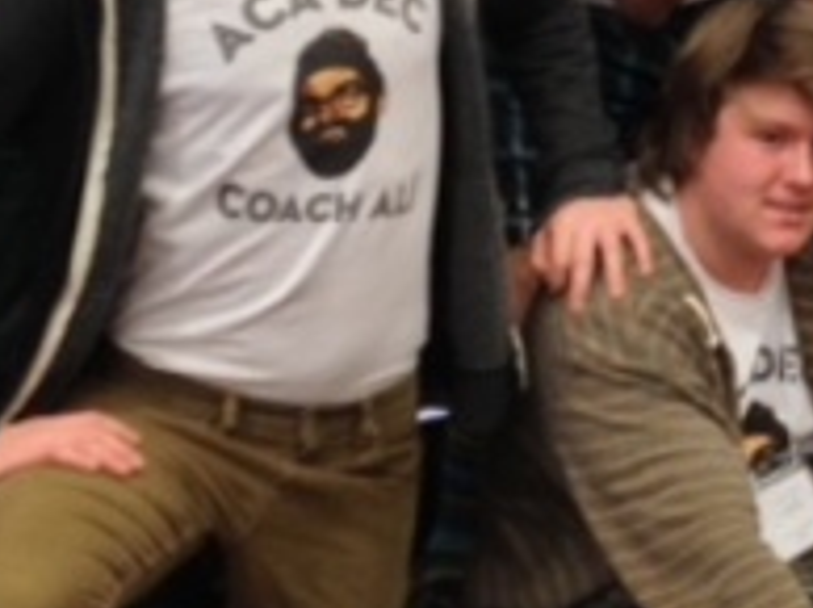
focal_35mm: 130
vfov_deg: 11.2
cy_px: -42
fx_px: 3049
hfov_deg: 14.7
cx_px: 976
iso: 125
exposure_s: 1/20
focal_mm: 4.28
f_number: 2.4
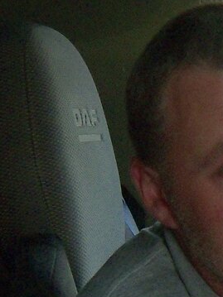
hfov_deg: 12.2
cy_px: 186
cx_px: 311
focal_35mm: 117
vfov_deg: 16.8
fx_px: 1006
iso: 320
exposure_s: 1/40
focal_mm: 6.2
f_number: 3.5
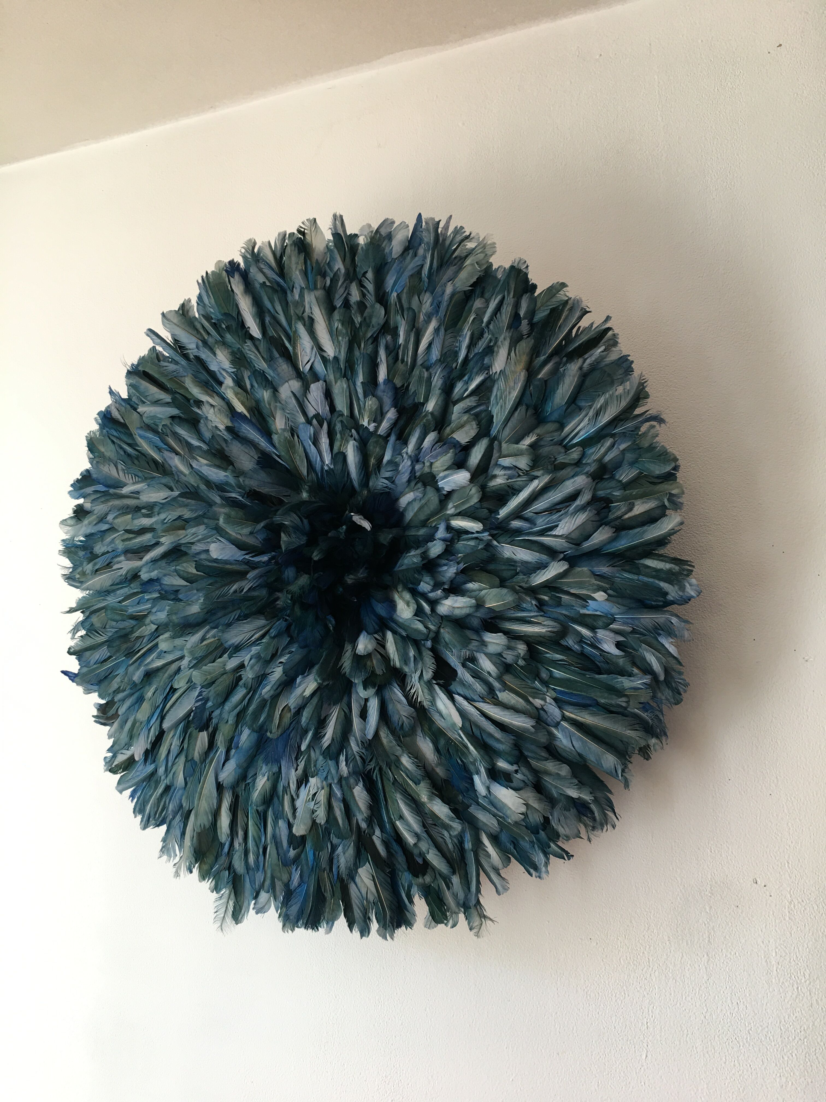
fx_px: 923
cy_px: 551
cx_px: 413
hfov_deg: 48.2
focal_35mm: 29
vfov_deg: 61.7
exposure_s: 1/33
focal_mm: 4.15
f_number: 2.2
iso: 25
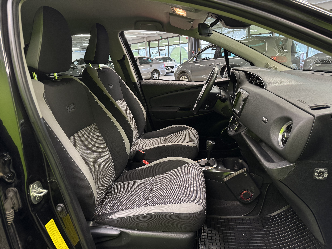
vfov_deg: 56.8
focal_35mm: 24
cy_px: 124
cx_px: 166
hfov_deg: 71.6
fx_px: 230
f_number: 1.78
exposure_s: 1/50
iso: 400
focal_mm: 6.76
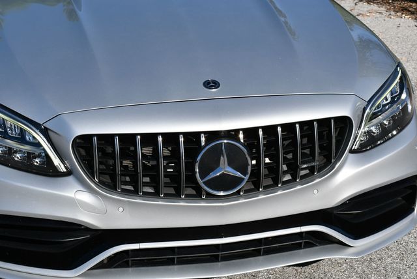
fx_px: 881
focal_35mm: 76
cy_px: 140
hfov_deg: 26.6
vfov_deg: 18.0
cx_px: 208
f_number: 10
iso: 100
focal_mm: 38
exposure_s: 1/400
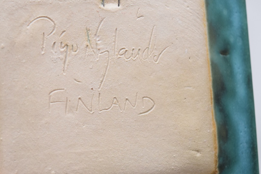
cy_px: 76
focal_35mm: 83
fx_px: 599
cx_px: 107
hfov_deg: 24.5
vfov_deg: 16.5
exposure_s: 1/60
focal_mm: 45
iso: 2000
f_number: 5
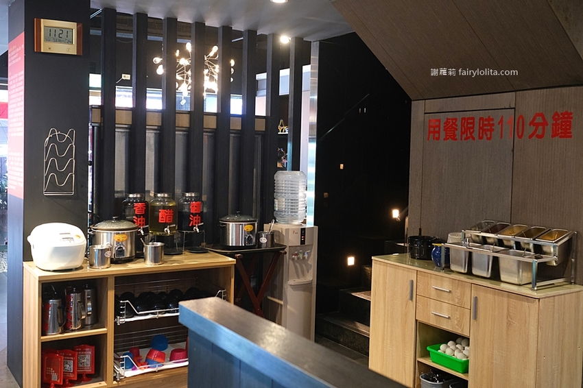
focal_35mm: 35
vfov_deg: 37.8
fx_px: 567
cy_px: 194
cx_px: 292
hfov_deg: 54.5
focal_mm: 23
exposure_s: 1/60
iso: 3200
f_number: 3.2
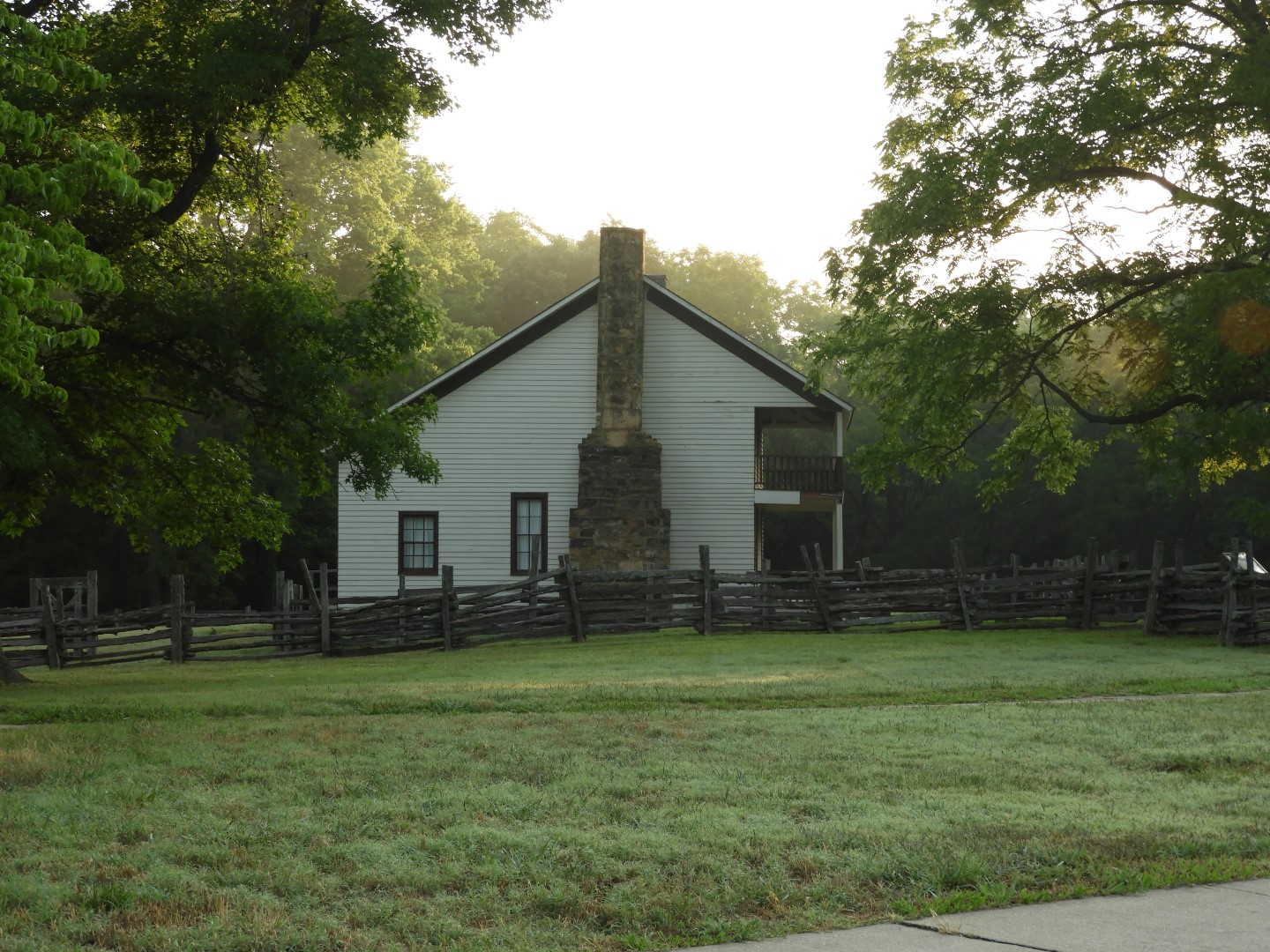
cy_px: 476
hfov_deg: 24.4
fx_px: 2935
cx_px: 635
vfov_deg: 18.4
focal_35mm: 80
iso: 100
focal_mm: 14.3
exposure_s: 1/100
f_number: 4.5
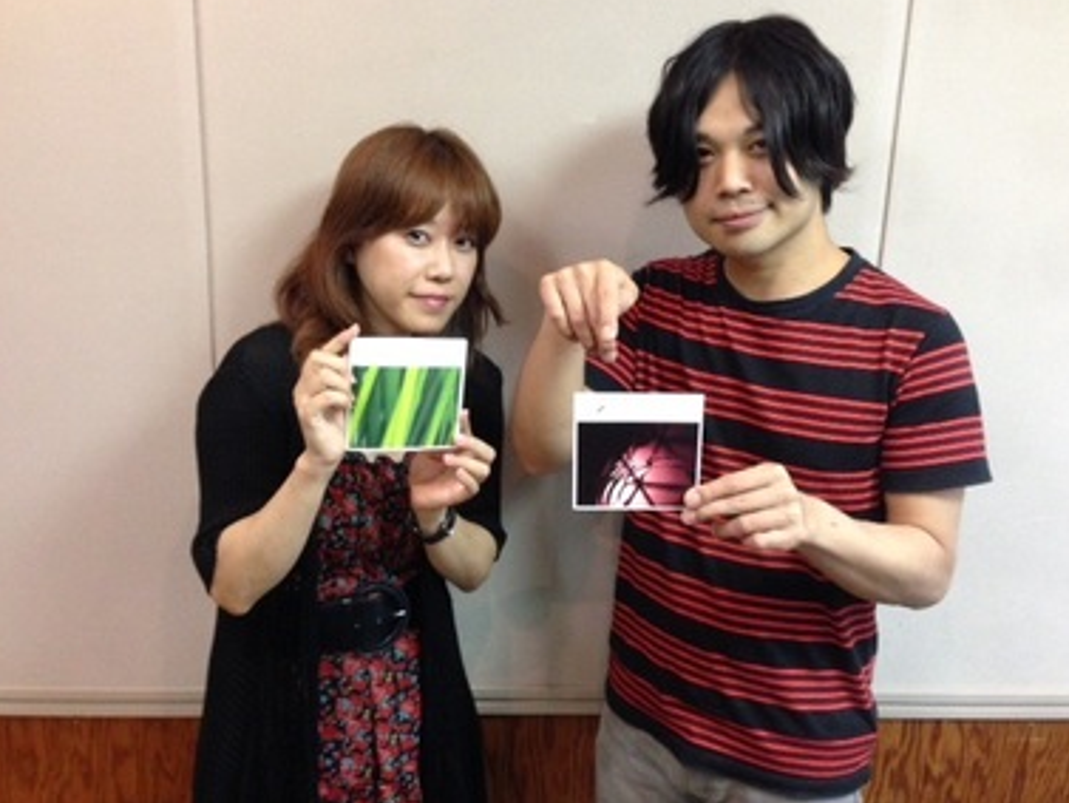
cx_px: 559
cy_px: 380
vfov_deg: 40.7
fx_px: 1081
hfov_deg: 52.6
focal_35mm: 35
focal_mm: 4.12
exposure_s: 1/20
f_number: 2.4
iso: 320
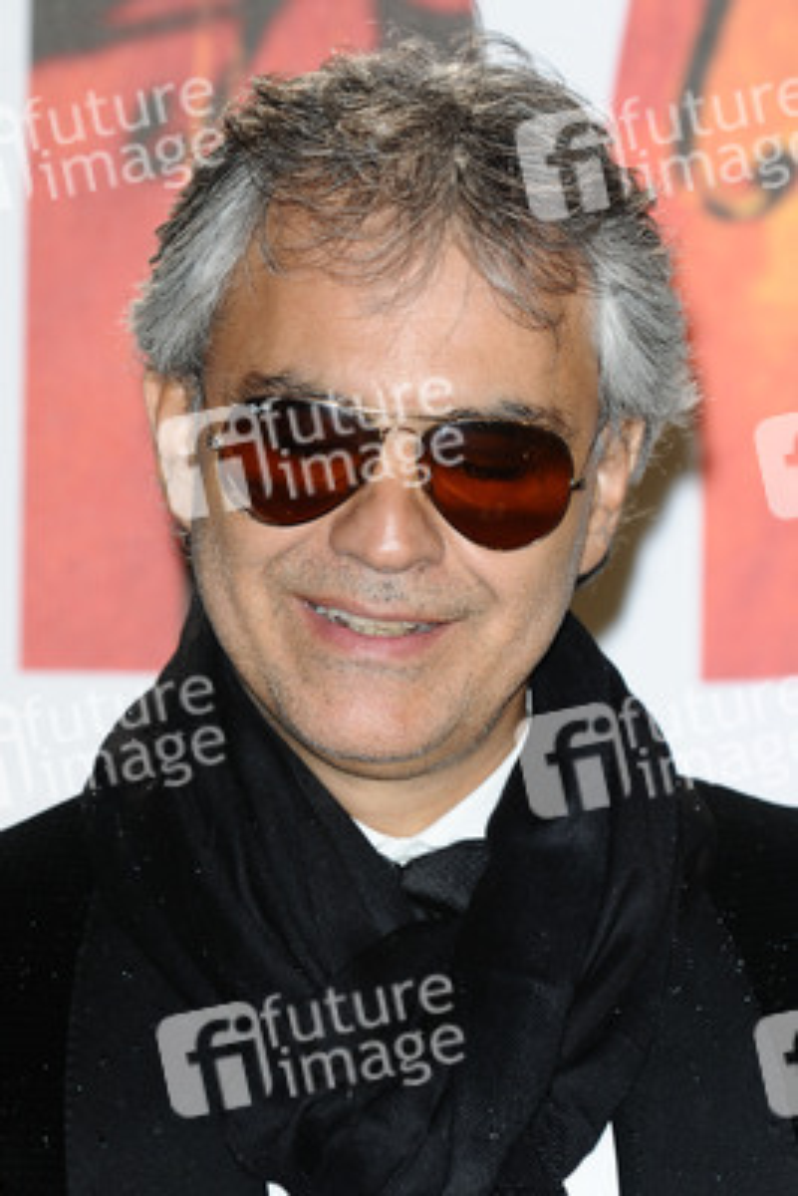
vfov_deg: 10.2
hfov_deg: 6.8
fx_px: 6727
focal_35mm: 202
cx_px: 399
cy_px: 598
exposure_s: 1/250
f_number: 4.5
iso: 320
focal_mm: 135
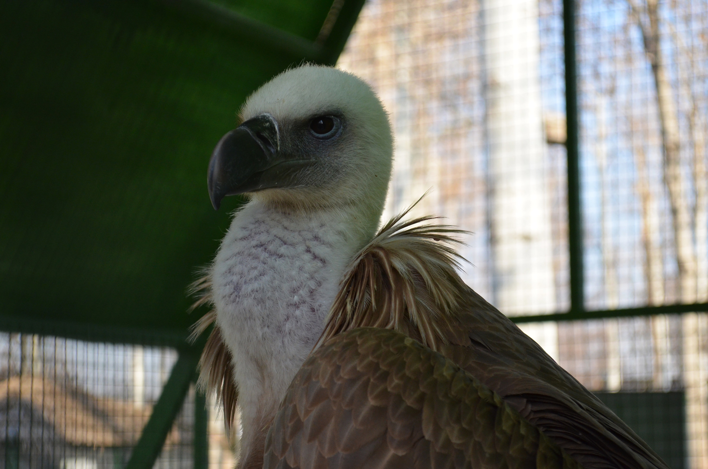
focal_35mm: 82
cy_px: 234
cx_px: 354
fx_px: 1619
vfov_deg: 16.5
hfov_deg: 24.7
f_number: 5.6
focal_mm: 55
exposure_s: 1/640
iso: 800
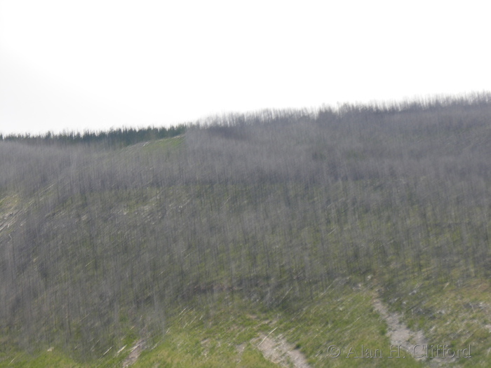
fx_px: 1801
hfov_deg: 15.5
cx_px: 246
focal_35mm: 127
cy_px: 184
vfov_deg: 11.7
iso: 50
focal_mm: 32.4
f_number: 4.3
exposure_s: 1/61
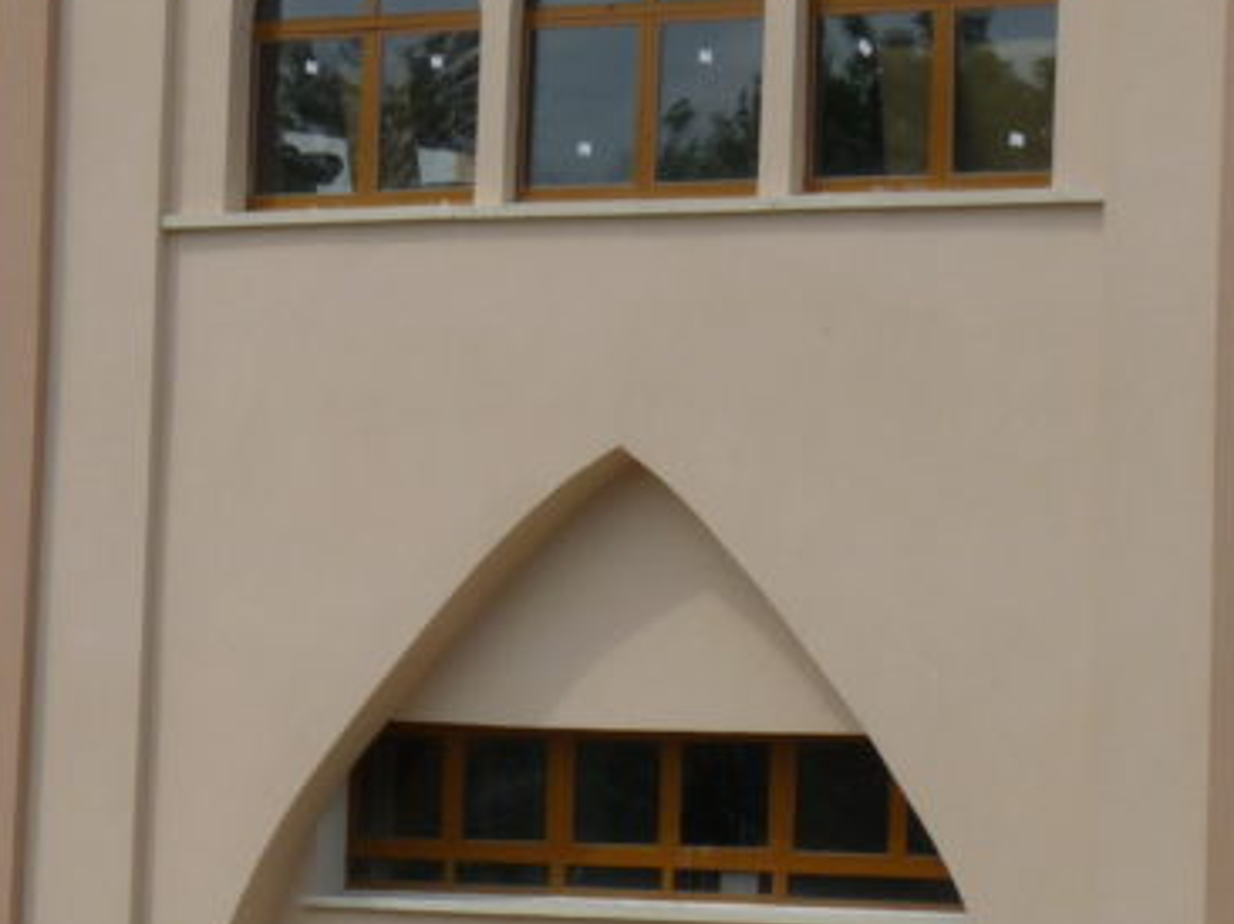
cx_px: 1237
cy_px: 81
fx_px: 7980
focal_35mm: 224
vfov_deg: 6.6
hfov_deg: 8.8
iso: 100
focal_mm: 12.4
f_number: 6.3
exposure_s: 1/500
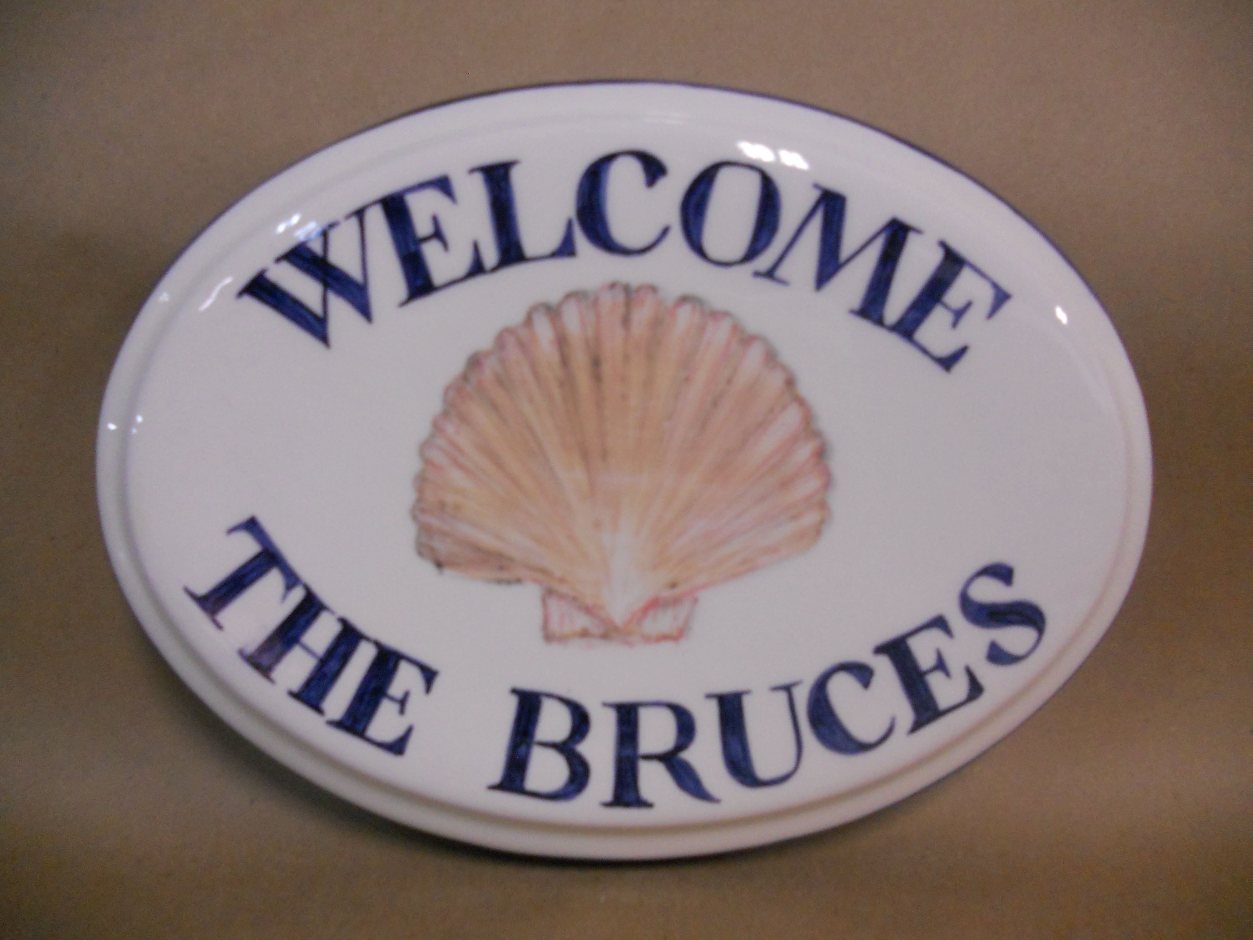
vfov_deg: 51.4
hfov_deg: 65.3
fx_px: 977
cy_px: 470
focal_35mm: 27
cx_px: 626
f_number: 3.2
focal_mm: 4.9
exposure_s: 1/30
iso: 320
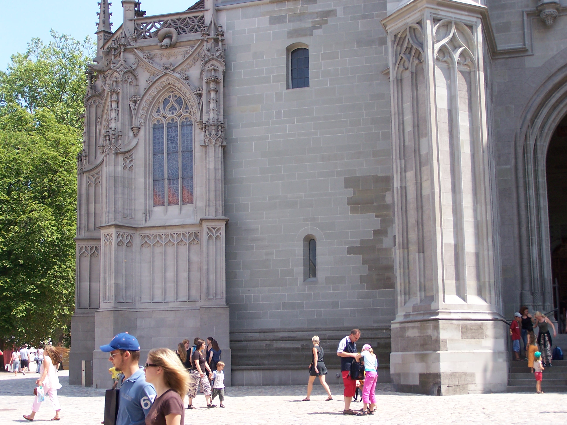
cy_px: 212
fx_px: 966
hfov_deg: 32.7
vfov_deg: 24.8
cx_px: 284
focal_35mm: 59
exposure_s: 1/500
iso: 80
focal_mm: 9.8
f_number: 3.1
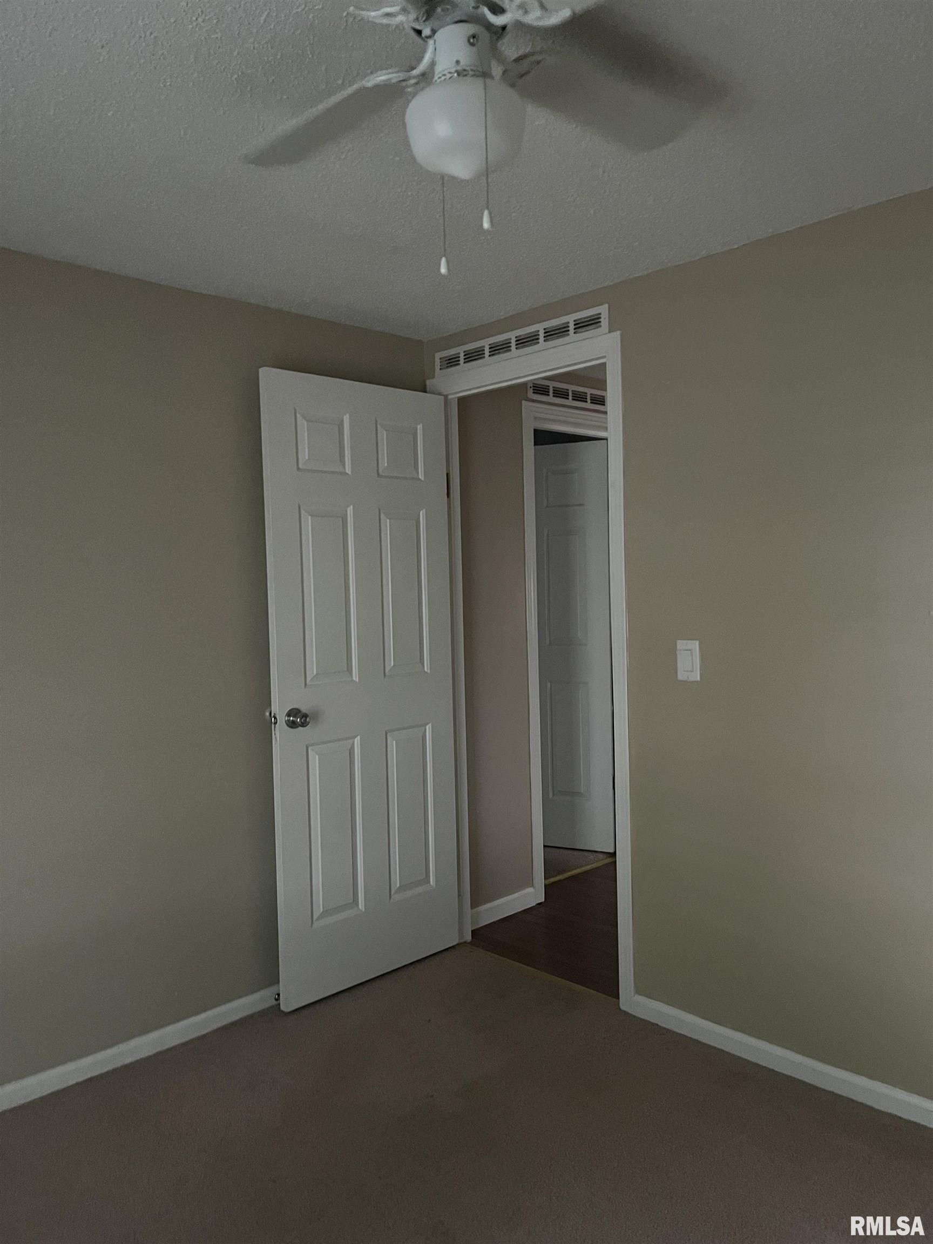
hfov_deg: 53.1
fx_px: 934
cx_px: 466
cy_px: 622
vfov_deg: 67.3
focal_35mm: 26
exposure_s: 1/30
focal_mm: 5.1
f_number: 1.6
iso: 800
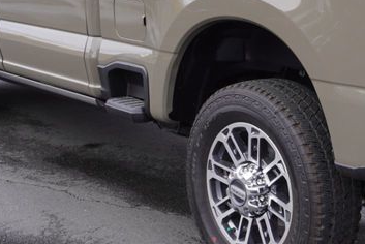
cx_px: 301
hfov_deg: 21.9
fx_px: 928
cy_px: 52
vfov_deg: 14.9
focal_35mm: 91
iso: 100
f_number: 6.3
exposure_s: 1/100
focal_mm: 21
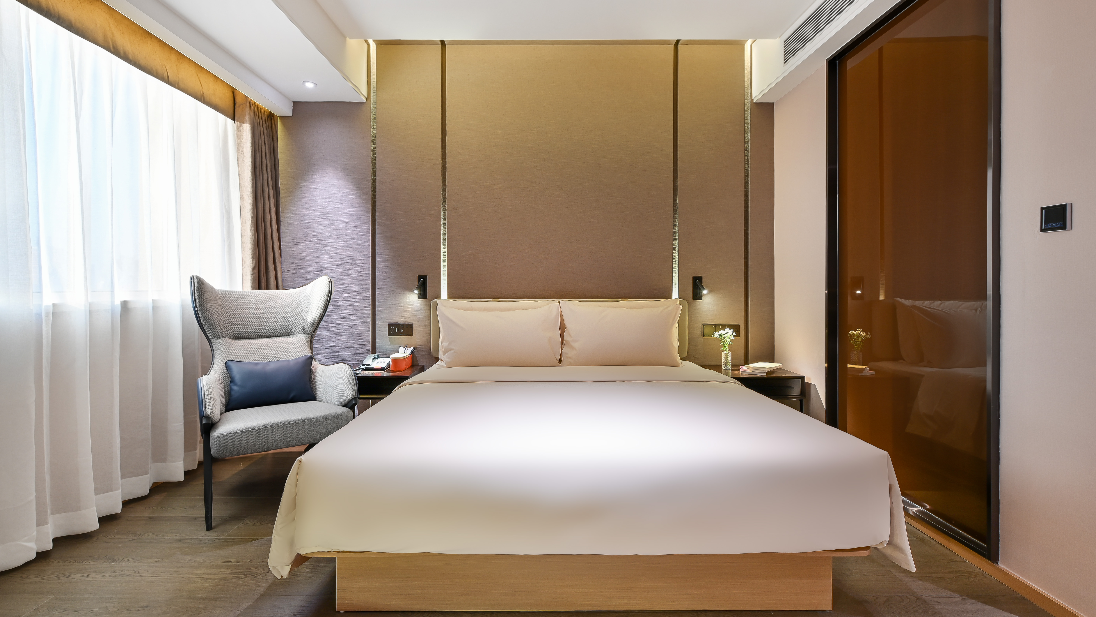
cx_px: 542
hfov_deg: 95.9
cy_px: 296
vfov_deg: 63.9
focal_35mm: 17
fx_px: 494
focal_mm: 16
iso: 200
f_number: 9
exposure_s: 1/15
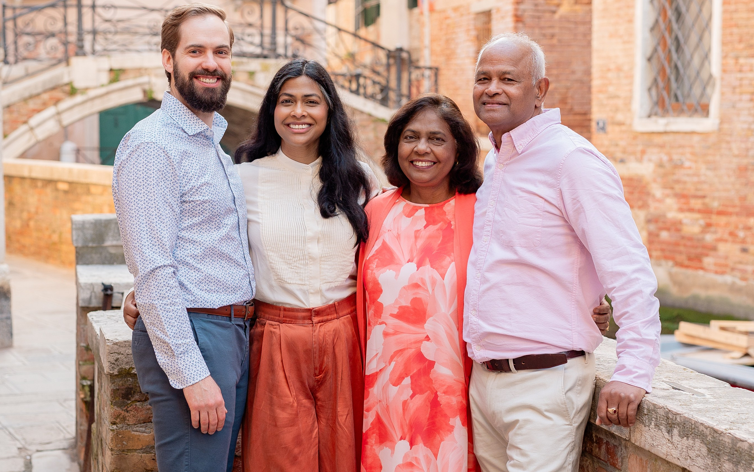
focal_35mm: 77
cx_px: 377
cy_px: 244
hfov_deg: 26.8
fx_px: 1582
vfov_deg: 16.9
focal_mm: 50
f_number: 3.5
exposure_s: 1/250
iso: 320
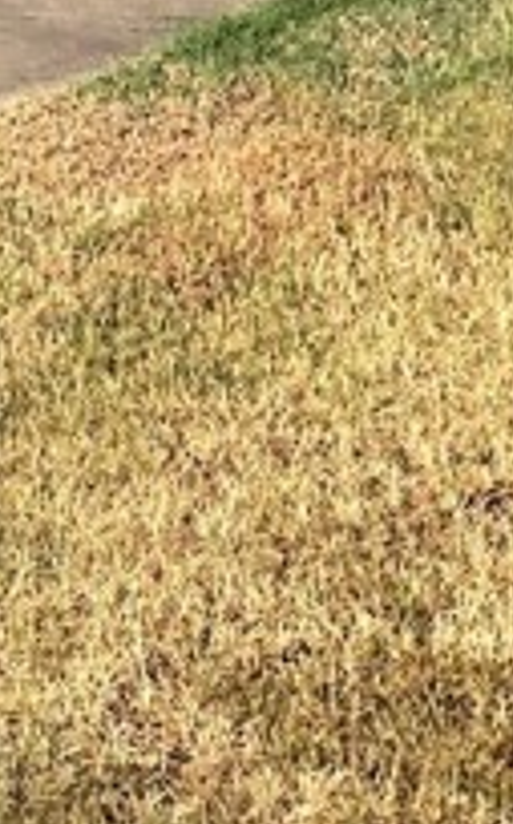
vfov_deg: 15.5
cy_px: -658
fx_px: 2602
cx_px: -626
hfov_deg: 10.1
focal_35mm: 116
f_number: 1.8
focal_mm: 3
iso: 16
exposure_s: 1/1984
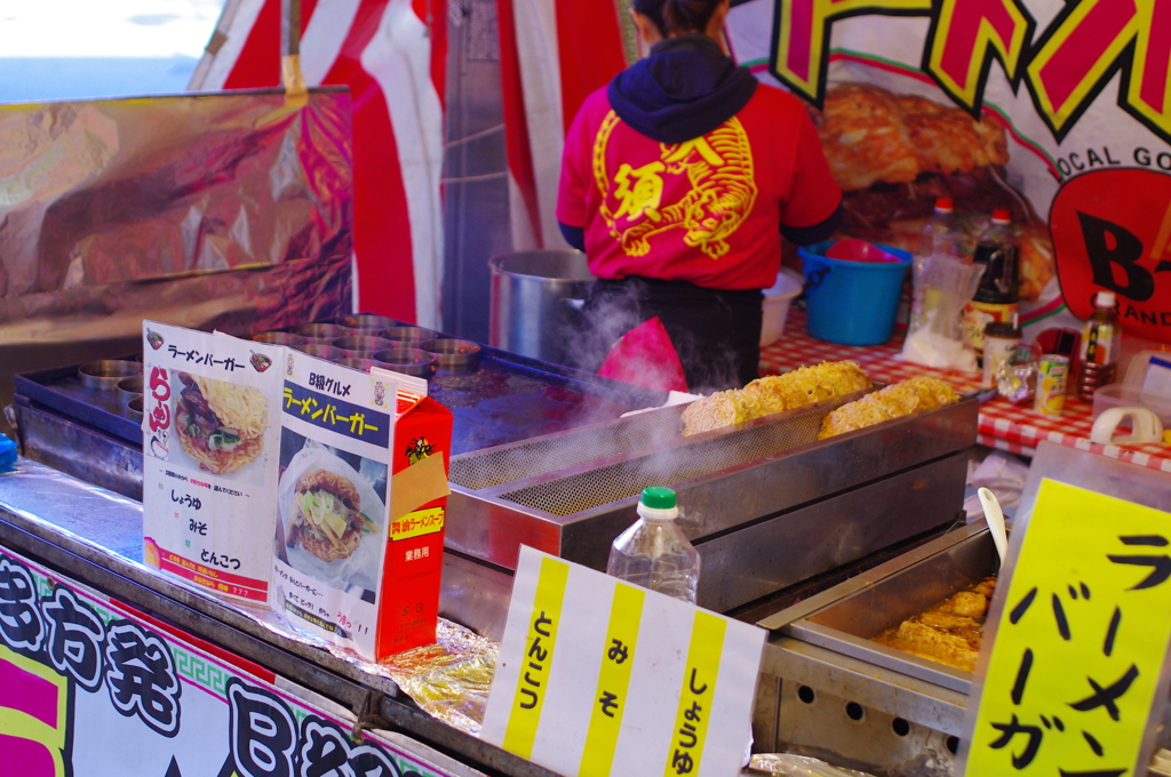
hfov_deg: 38.2
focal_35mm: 52
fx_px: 1689
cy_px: 388
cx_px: 586
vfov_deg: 25.9
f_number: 3.5
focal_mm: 35
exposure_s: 1/125
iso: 400
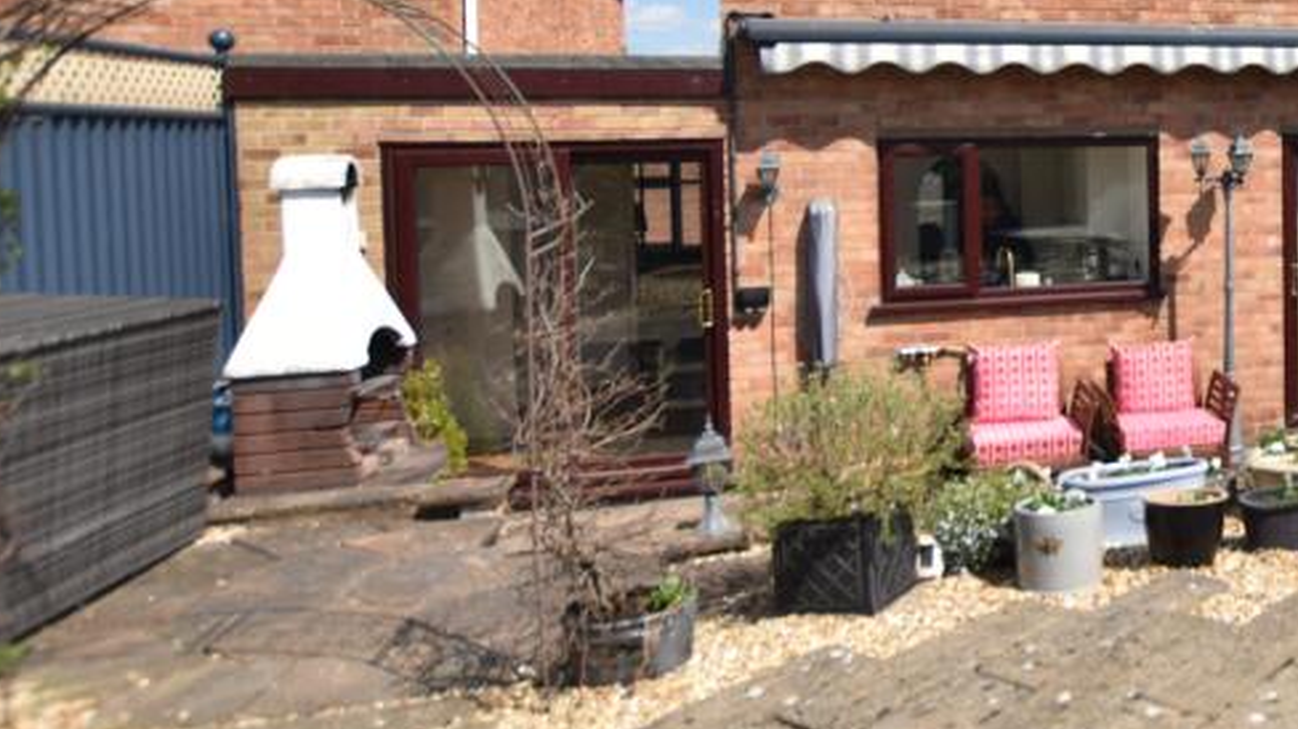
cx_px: 1277
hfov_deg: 49.4
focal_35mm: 33
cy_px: 161
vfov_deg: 34.6
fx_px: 1135
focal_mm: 10
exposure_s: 1/1600
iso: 100
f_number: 3.5
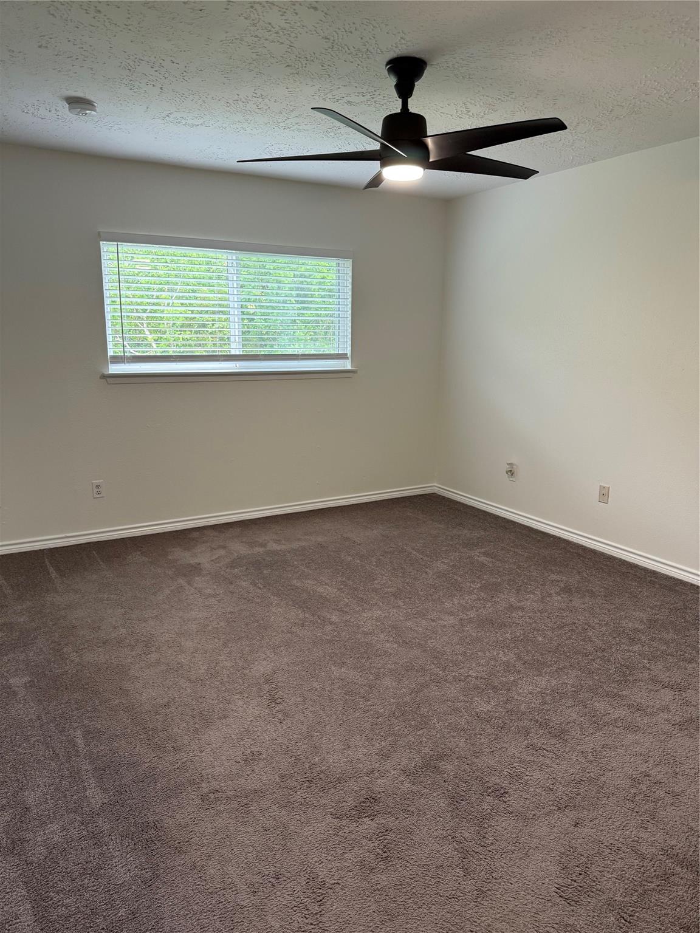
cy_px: 466
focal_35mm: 24
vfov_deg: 71.6
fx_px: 647
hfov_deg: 56.8
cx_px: 350
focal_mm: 6.76
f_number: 1.78
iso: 200
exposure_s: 1/60
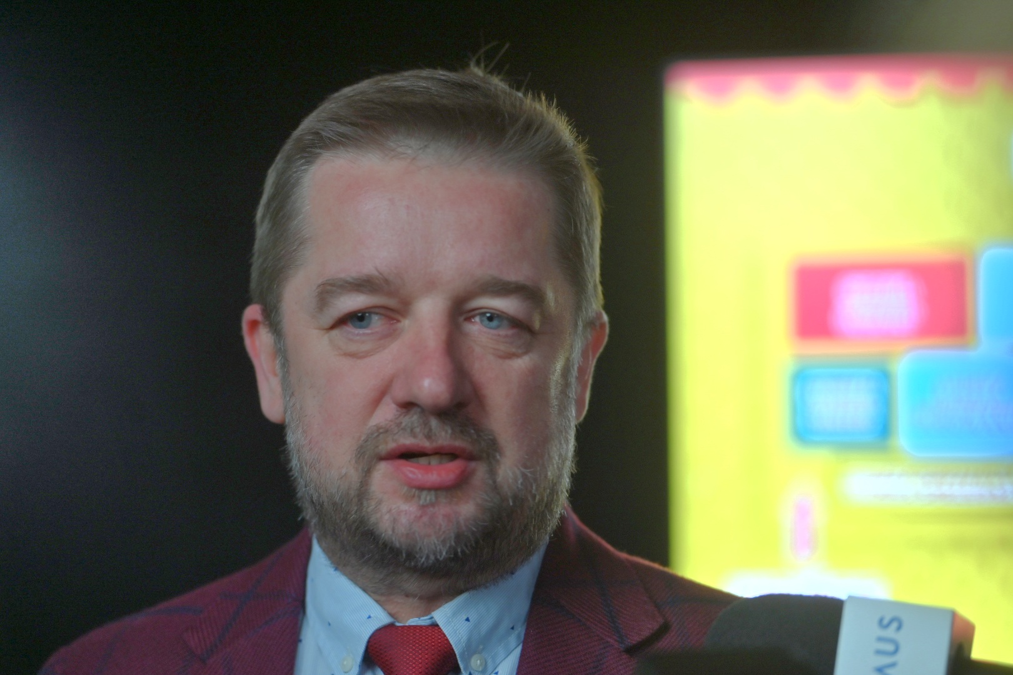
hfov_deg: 23.9
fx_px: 2392
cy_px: 338
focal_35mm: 85
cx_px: 506
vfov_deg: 16.1
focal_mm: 85
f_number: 2.8
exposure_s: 1/60.2
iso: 320
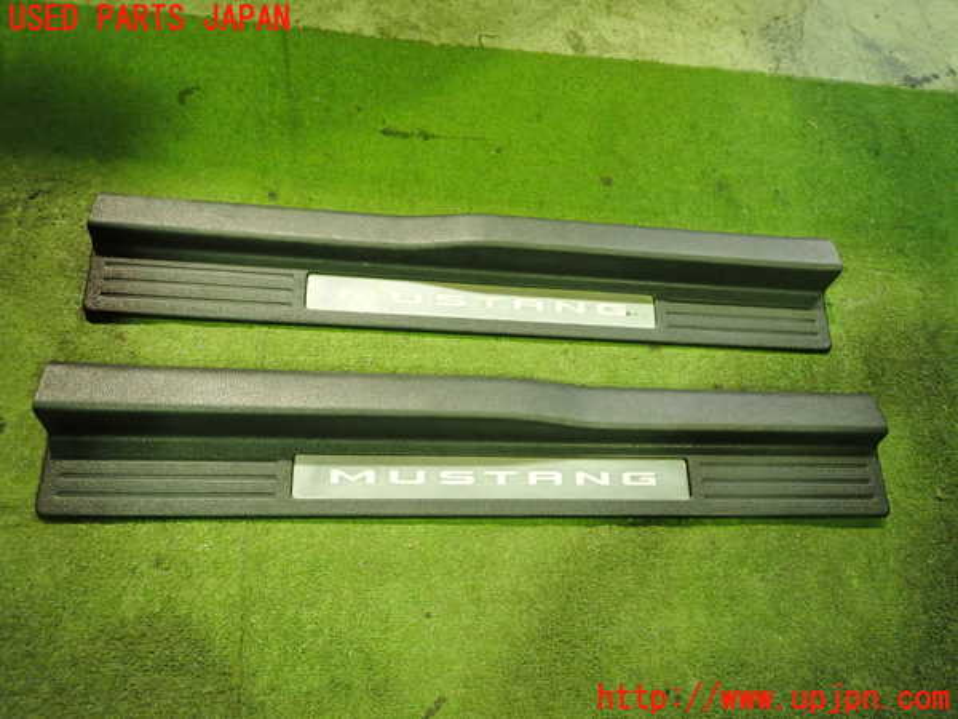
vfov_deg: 54.9
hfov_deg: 69.4
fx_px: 692
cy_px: 360
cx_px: 479
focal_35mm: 25
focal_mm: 4.5
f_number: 2
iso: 500
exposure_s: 1/30
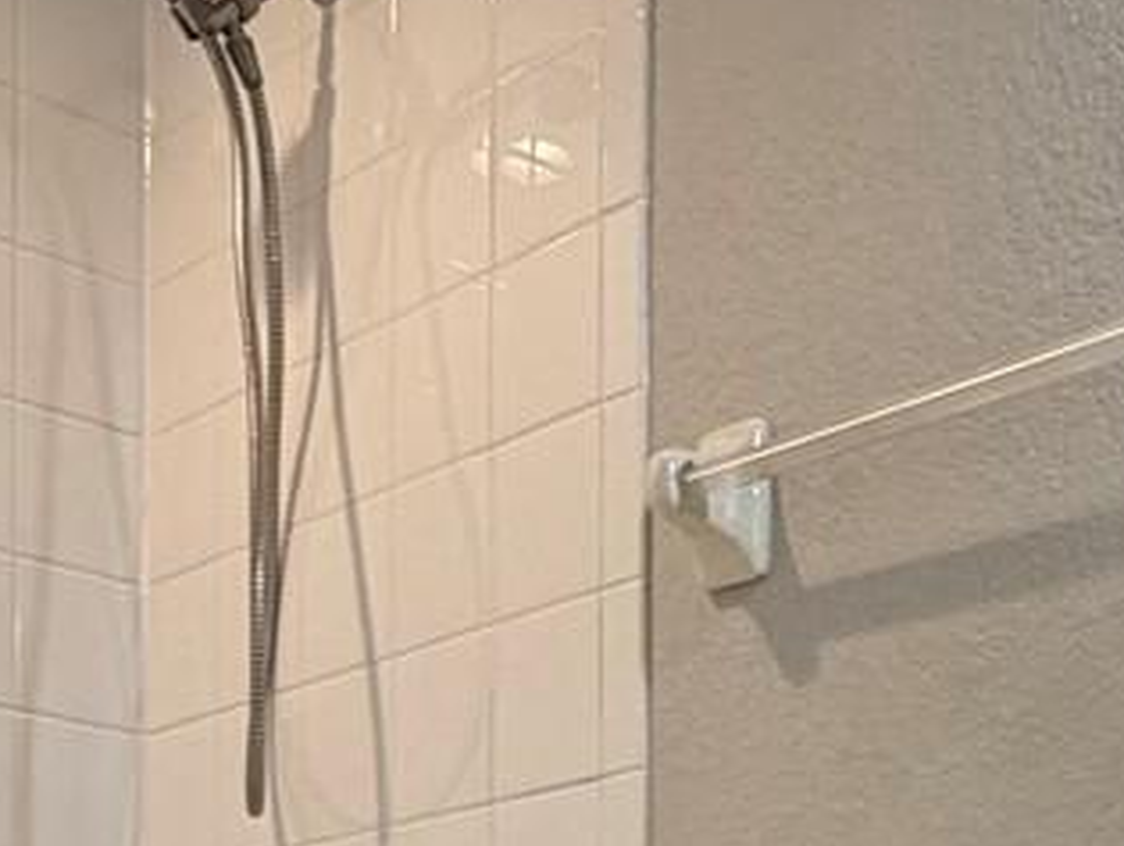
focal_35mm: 71
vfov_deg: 18.3
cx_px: 1006
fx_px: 2308
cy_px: 1289
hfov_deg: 26.5
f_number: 2.2
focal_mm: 2.22
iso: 200
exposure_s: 1/120
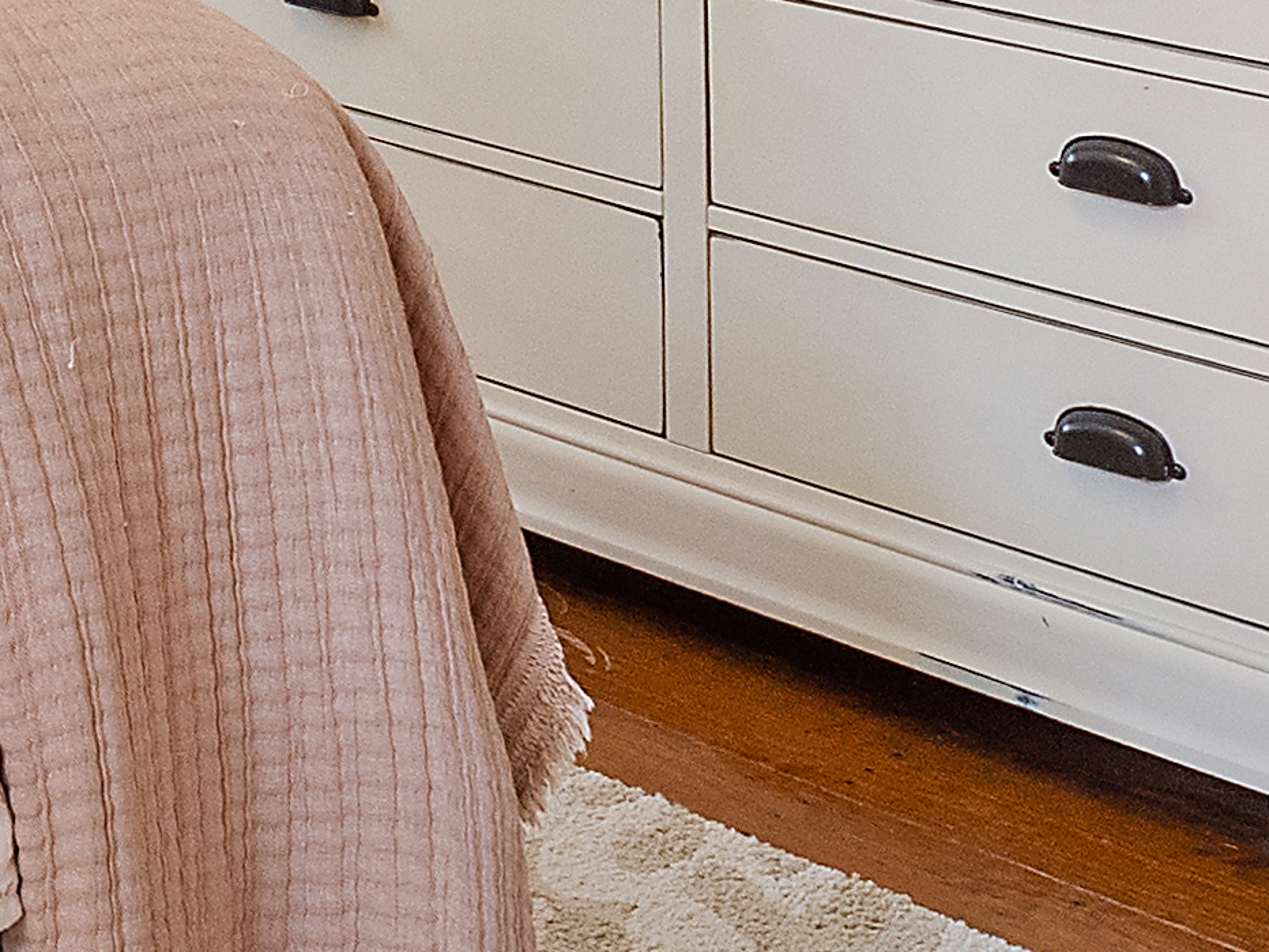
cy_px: -640
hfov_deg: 18.5
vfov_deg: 14.9
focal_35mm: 89
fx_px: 3263
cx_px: -829
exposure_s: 1/6
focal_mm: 8
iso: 400
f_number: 5.6
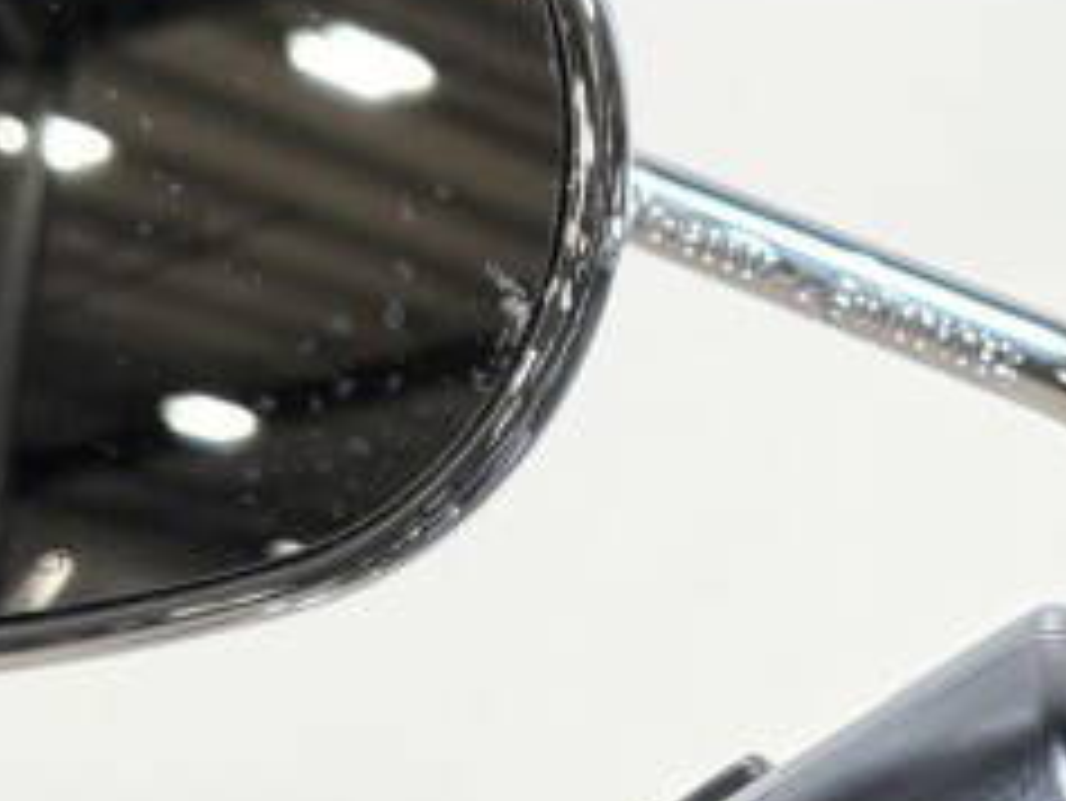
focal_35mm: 117
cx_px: 933
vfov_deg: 12.4
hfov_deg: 16.6
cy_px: 940
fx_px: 3605
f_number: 1.6
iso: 40
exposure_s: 1/120
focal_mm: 5.96
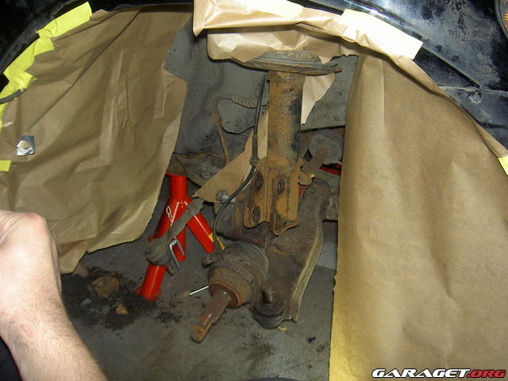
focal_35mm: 39
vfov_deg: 36.8
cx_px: 254
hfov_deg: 47.9
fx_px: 572
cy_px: 190
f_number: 2.8
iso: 100
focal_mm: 8
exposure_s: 1/125
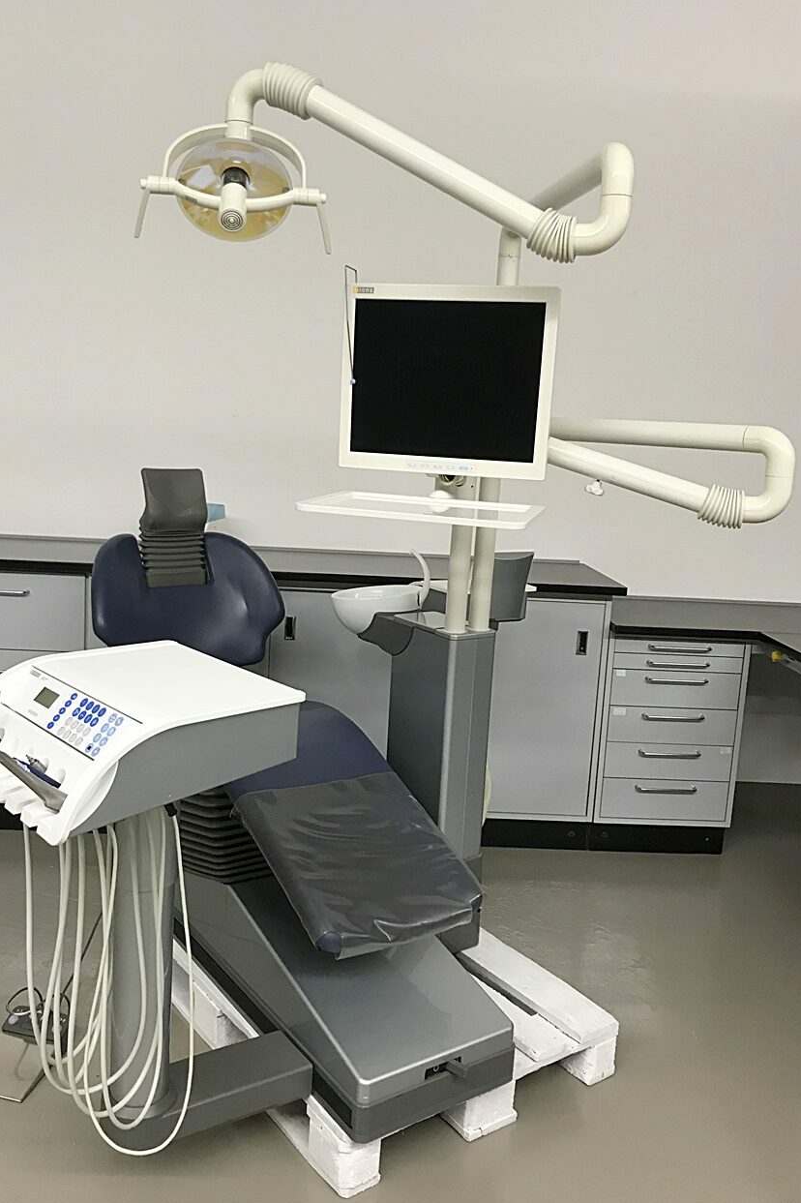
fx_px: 1002
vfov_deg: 61.9
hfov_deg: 43.5
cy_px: 587
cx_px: 355
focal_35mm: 30
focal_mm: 3.99
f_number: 1.8
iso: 40
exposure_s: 1/25
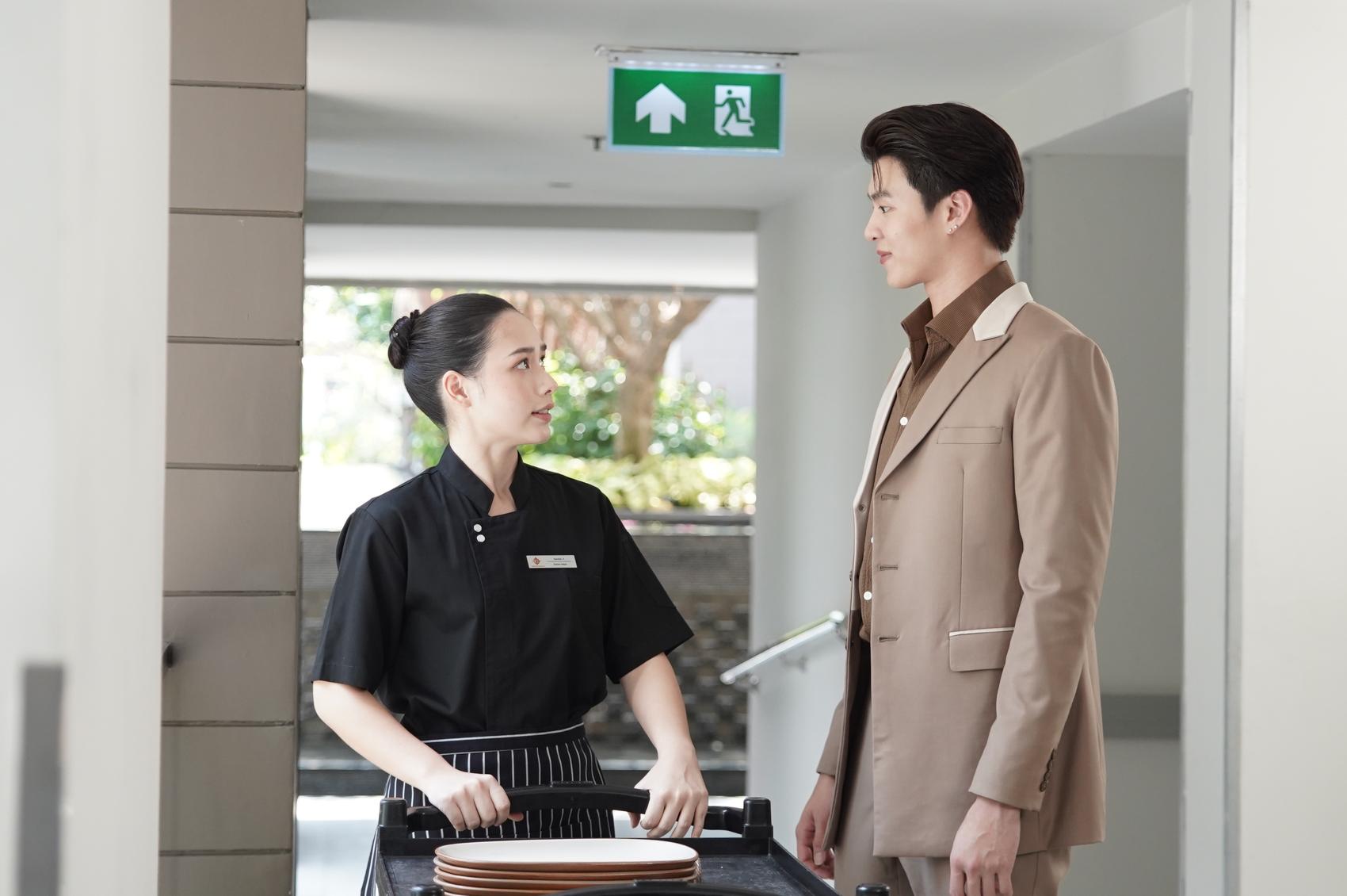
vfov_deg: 15.5
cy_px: 448
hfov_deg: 23.1
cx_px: 674
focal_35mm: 88
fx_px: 3289
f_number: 2.8
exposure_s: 1/800
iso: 1250
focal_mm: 59
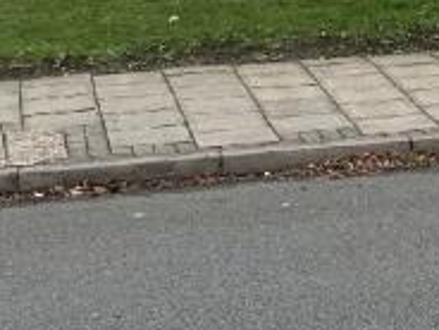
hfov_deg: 13.1
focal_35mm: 145
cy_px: -268
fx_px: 1839
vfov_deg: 9.7
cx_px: 604
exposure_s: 1/122
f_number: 1.6
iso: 32
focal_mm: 5.1
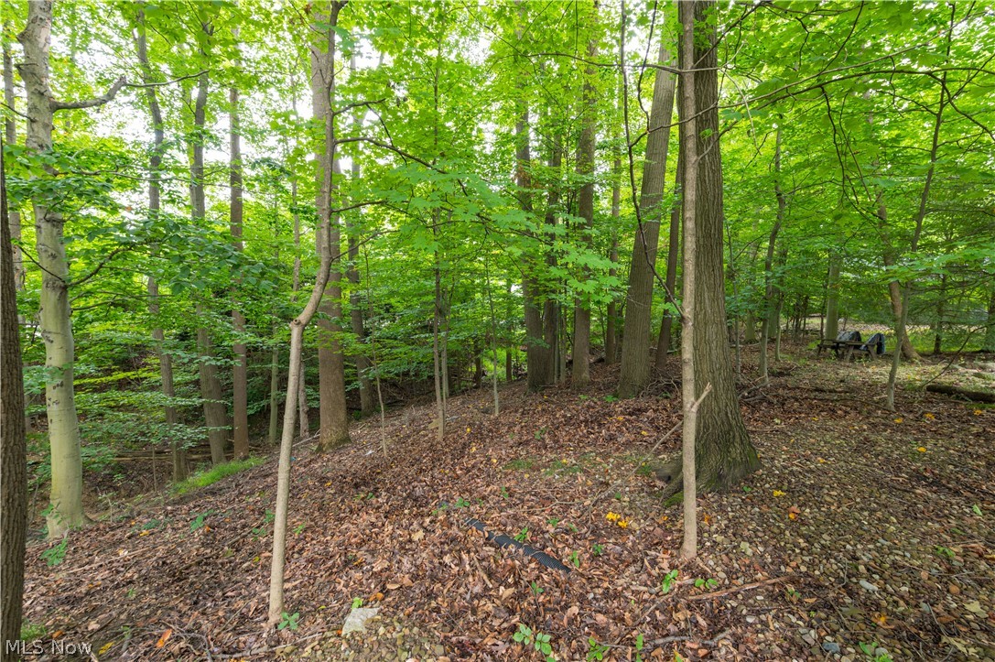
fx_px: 387
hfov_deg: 104.3
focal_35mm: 14
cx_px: 498
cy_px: 331
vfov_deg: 81.1
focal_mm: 14
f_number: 9
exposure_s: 1/4
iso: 200
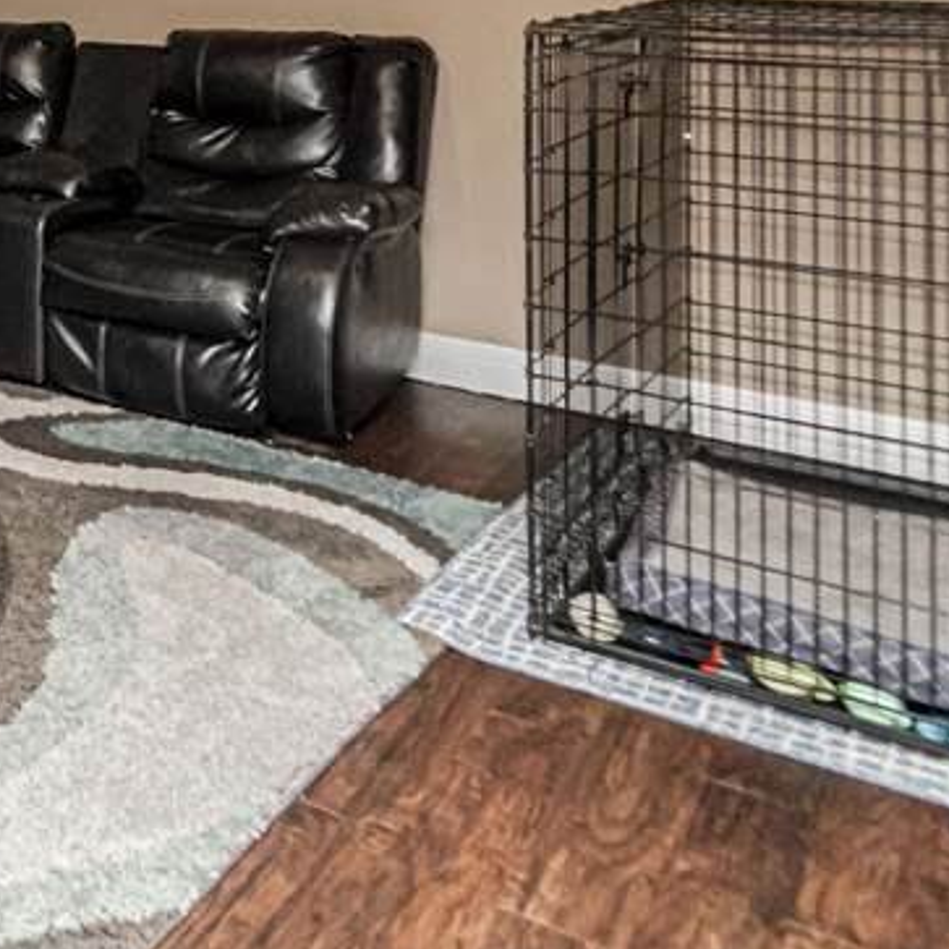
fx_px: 1396
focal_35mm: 45
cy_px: -43
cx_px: -335
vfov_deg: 33.6
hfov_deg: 29.1
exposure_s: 1/60
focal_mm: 10
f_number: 10
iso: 2800
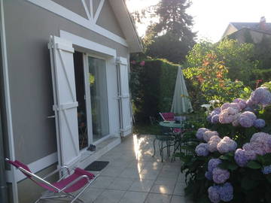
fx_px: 274
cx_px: 136
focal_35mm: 35
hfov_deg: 52.6
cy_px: 102
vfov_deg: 40.7
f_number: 2.4
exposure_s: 1/282
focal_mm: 4.28
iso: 50
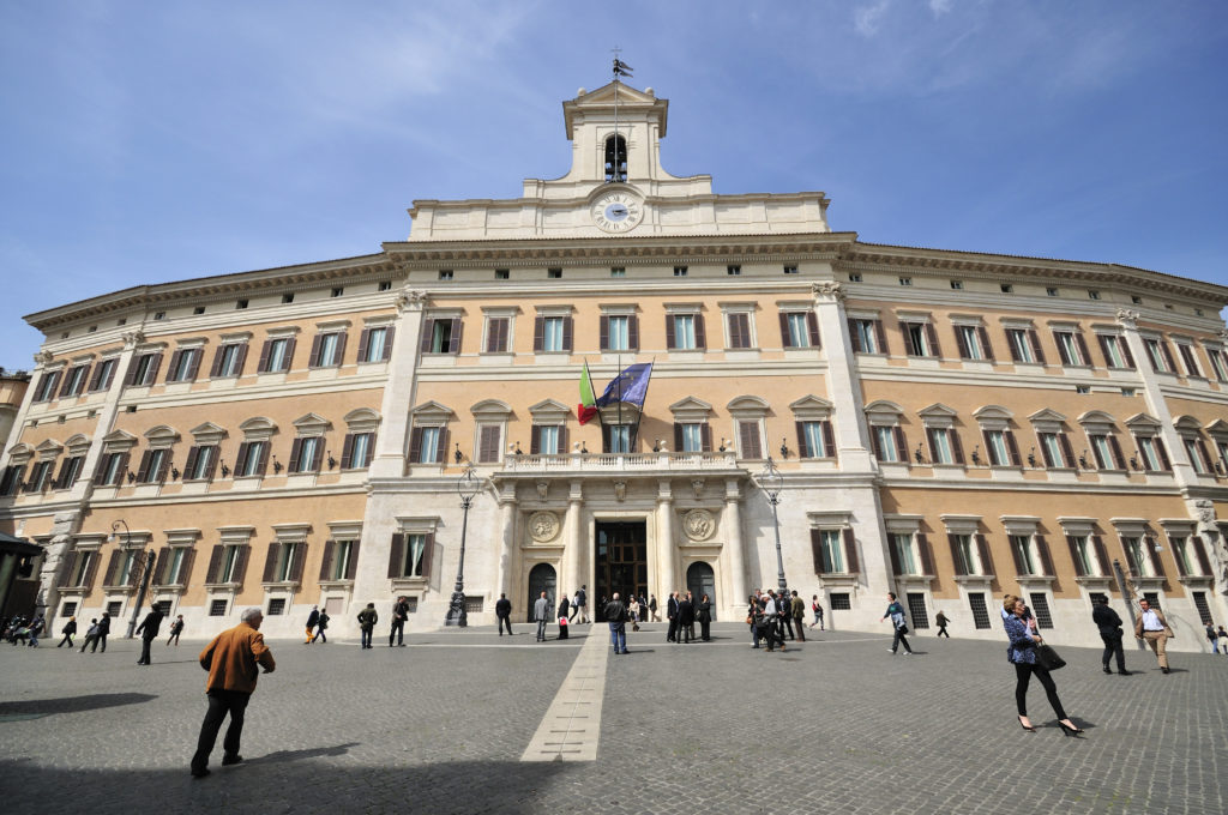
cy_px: 408
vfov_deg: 77.2
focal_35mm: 15
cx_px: 614
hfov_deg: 100.5
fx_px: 511
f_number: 9
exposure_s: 1/500
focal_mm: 10
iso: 200
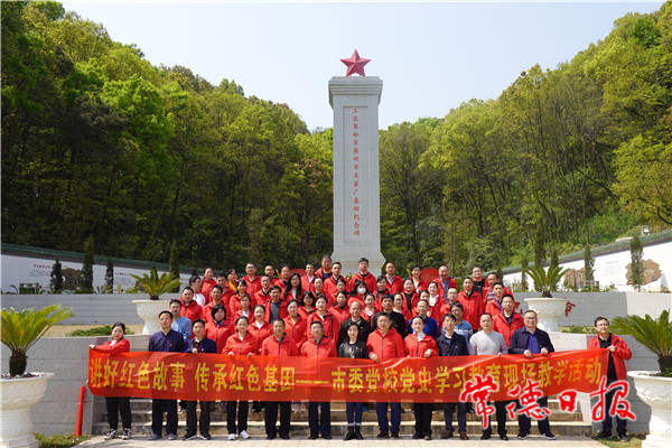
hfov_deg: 57.2
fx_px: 616
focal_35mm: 33
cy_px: 224
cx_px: 336
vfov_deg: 40.0
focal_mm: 12.25
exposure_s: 1/250
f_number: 5.6
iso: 100
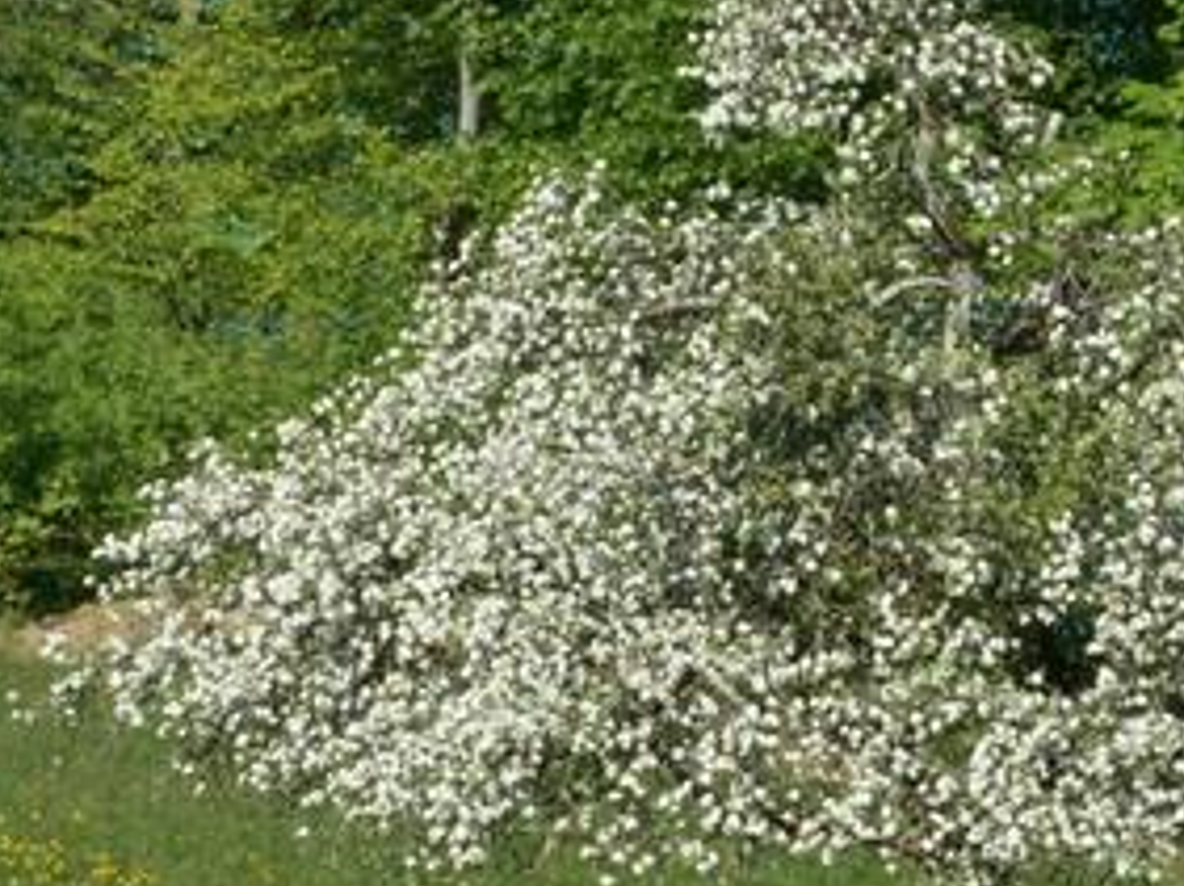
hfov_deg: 6.2
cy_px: 433
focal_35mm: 318
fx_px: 10868
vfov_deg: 4.7
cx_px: 785
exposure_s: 1/125
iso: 50
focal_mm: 22.86
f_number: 8
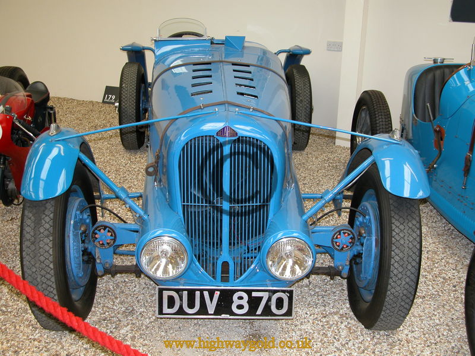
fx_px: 631
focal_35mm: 46
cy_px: 178
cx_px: 238
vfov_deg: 31.5
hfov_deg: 41.2
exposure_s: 1/30
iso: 100
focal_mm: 11.6
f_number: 3
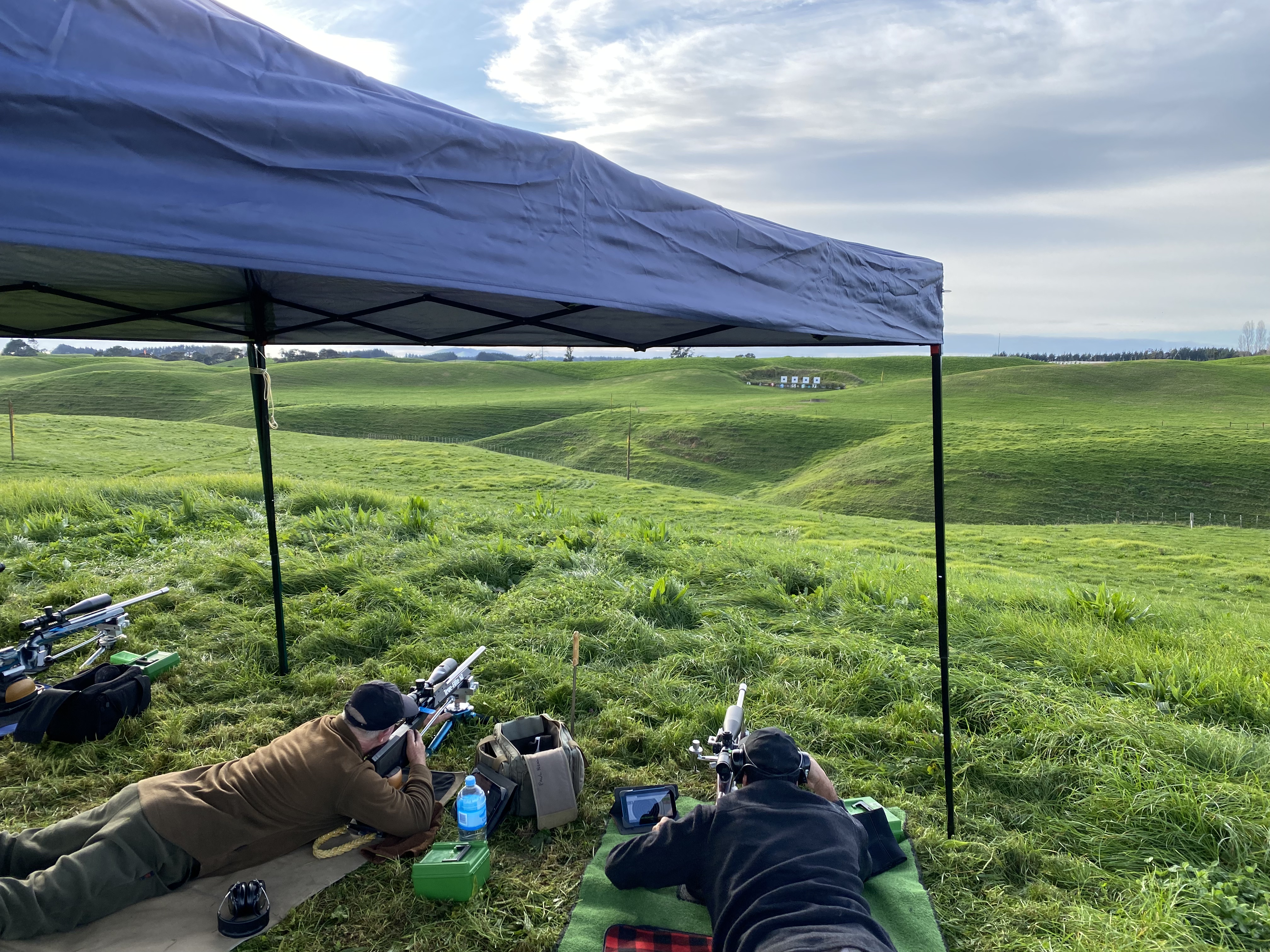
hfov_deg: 67.3
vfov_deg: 53.1
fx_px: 954
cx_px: 635
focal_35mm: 26
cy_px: 476
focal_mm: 4.25
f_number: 1.8
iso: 32
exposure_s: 1/666
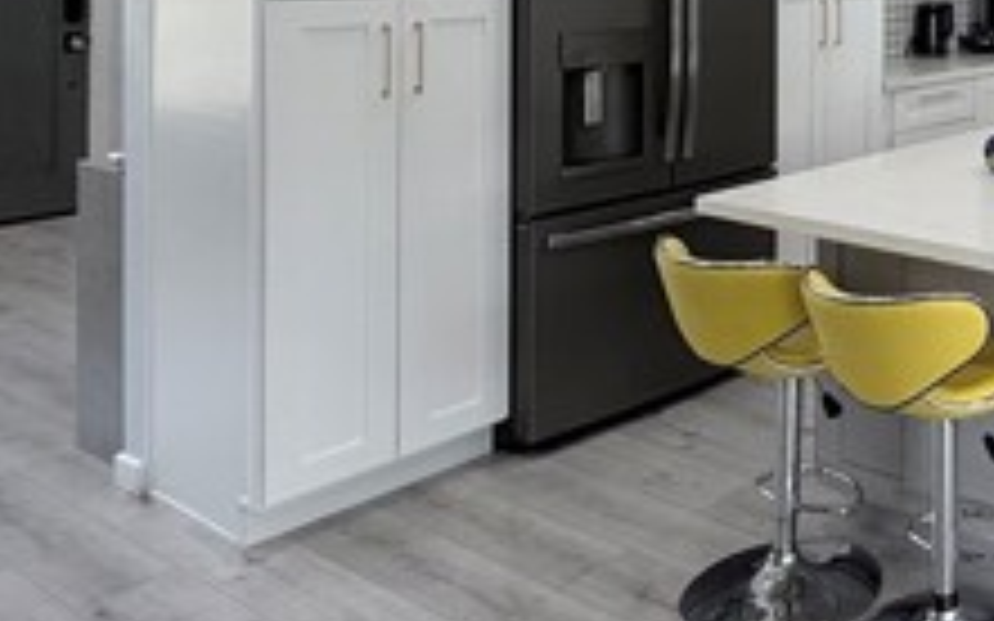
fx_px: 1165
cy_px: -68
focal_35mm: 43
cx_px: 1183
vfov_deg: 27.3
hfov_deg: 36.2
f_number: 2.2
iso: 80
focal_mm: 2.22
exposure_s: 1/120
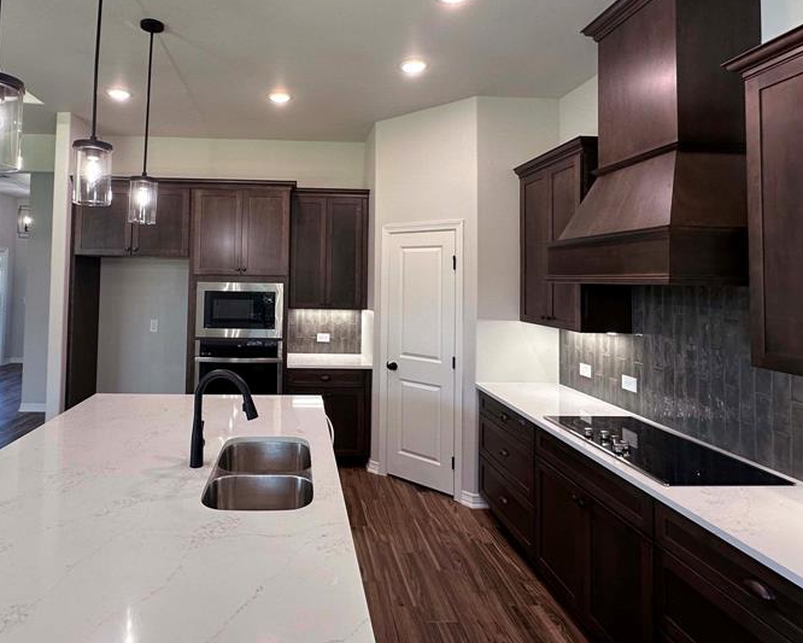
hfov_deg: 76.6
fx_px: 499
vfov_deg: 64.9
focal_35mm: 21
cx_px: 315
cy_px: 257
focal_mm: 2.22
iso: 160
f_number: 2.2
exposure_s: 1/120
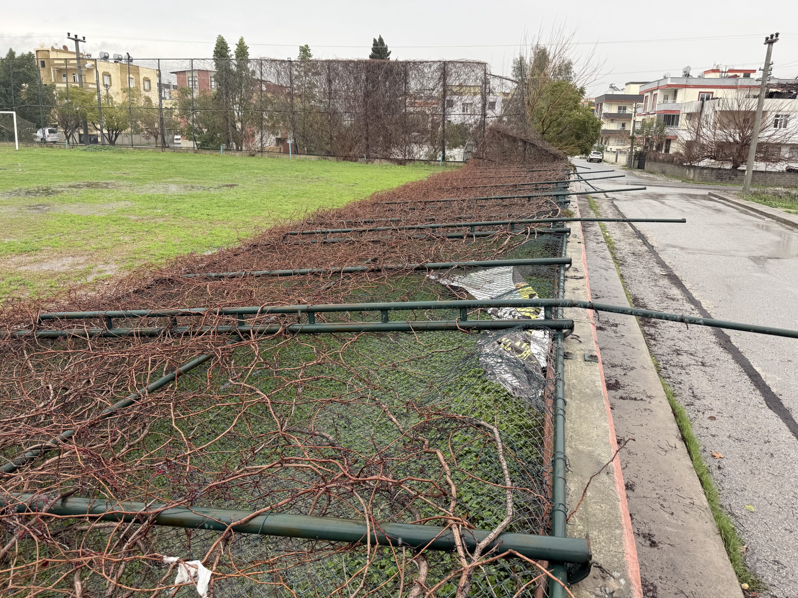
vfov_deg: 53.0
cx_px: 389
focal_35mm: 26
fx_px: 599
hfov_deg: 67.3
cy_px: 277
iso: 80
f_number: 1.78
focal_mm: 6.76
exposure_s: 1/931
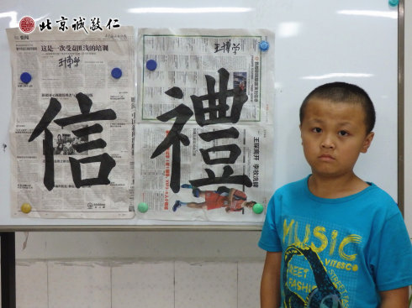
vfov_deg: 32.2
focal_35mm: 45
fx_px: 535
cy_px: 154
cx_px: 206
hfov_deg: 42.1
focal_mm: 8
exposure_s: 1/80
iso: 800
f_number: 3.8
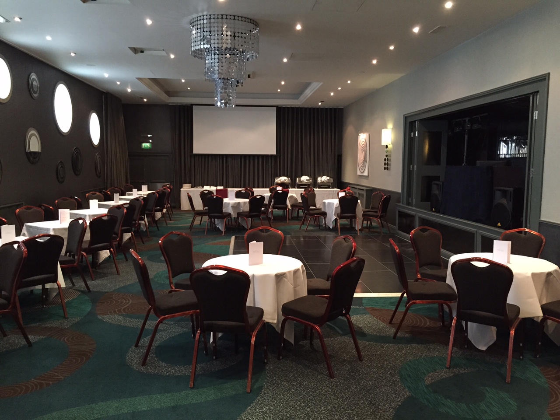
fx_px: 469
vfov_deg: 48.2
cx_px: 280
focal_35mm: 29
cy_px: 210
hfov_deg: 61.7
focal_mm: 4.15
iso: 250
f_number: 2.2
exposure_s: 1/15
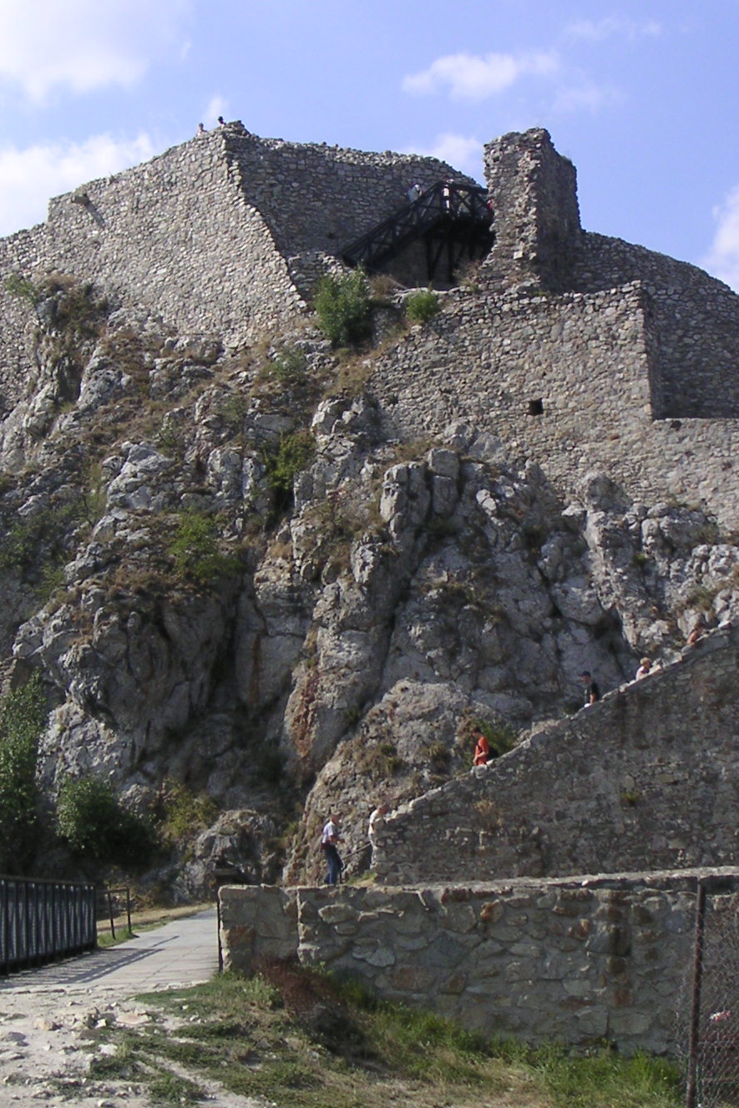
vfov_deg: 32.9
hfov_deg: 22.3
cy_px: 557
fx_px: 1878
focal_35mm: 61
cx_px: 400
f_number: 6.7
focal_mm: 6
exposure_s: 1/180
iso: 50
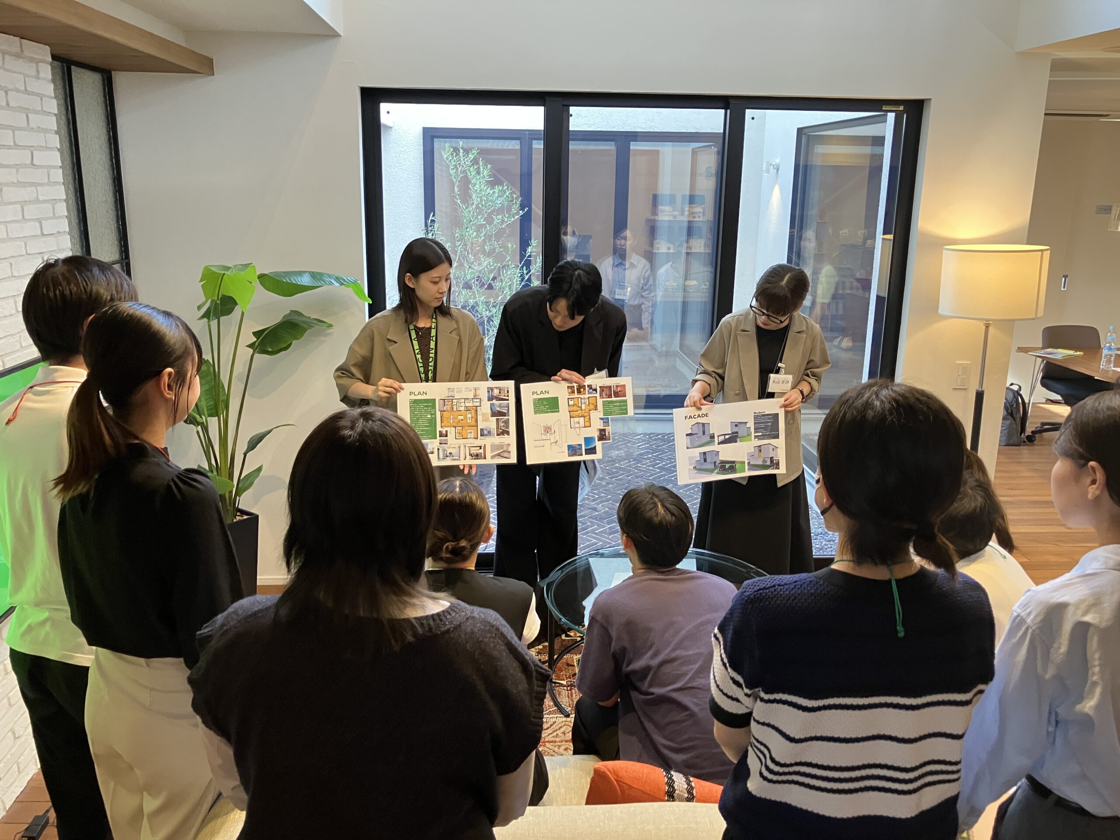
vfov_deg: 49.7
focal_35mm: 28
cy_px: 420
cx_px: 560
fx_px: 906
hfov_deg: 63.4
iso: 200
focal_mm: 3.99
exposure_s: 1/60
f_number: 1.8
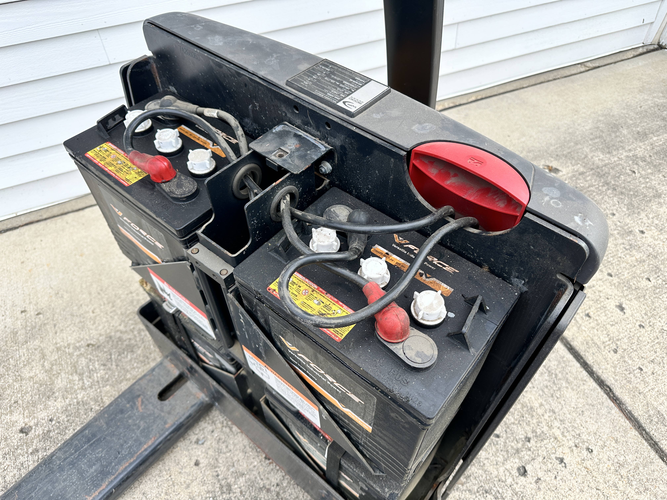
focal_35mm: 24
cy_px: 250
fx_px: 462
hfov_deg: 71.6
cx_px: 334
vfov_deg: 56.8
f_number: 1.78
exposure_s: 1/343
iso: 80
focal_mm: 6.86
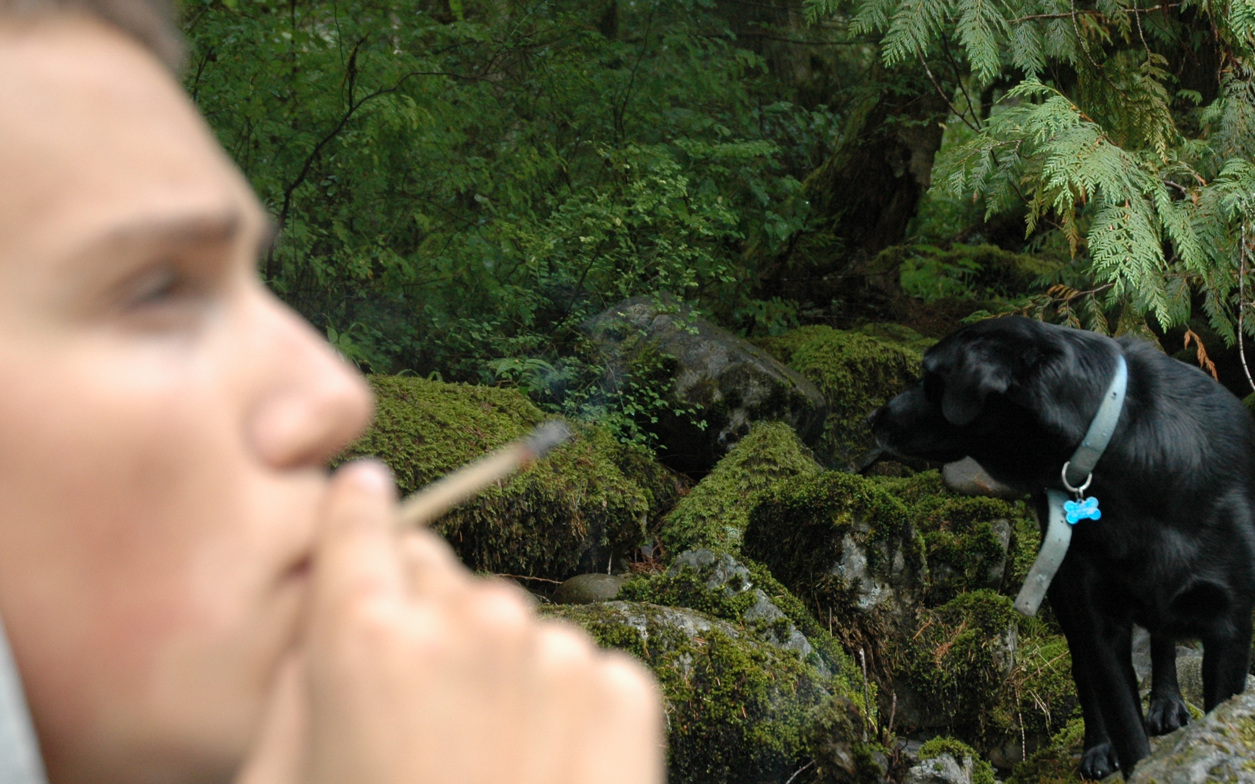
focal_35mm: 69
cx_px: 760
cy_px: 422
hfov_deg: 29.7
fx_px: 2360
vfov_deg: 18.9
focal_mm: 34
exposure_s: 1/320
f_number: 4.5
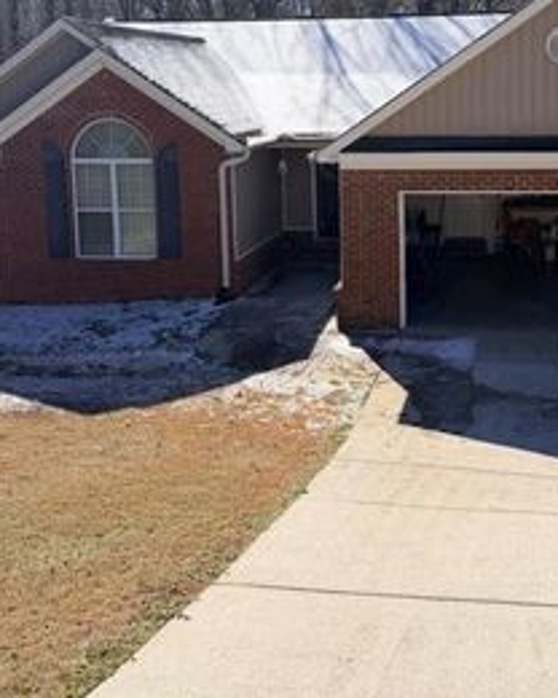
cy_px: 203
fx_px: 929
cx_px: 365
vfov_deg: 40.3
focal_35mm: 45
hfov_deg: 33.2
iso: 80
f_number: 1.78
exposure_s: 1/4405
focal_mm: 6.76
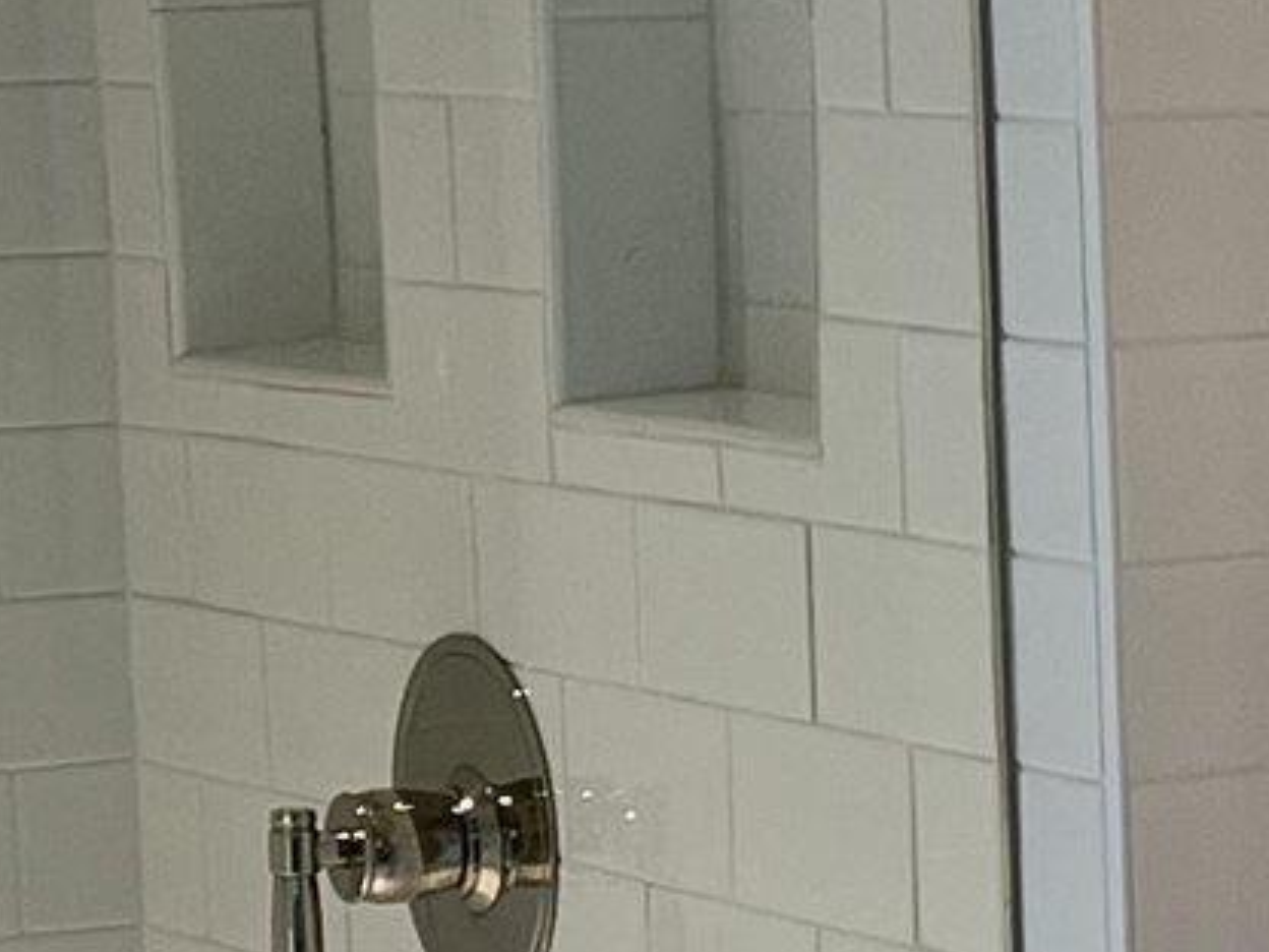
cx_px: 1562
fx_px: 7039
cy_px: 1050
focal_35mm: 192
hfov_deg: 10.1
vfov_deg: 7.7
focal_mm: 5.7
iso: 64
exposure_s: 1/120
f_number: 1.5
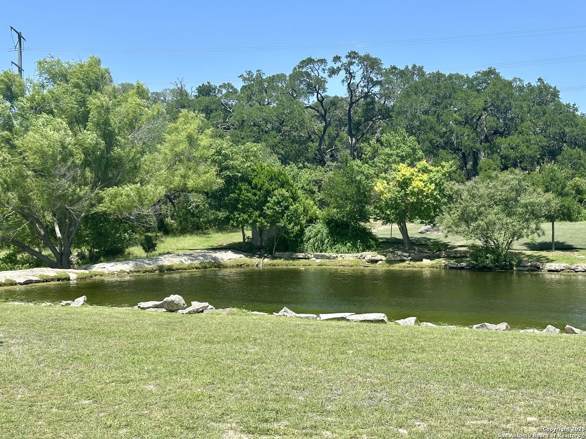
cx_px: 293
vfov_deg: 30.3
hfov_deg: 39.7
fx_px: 813
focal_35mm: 48
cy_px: 220
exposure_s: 1/2469
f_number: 1.78
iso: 64
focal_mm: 6.86
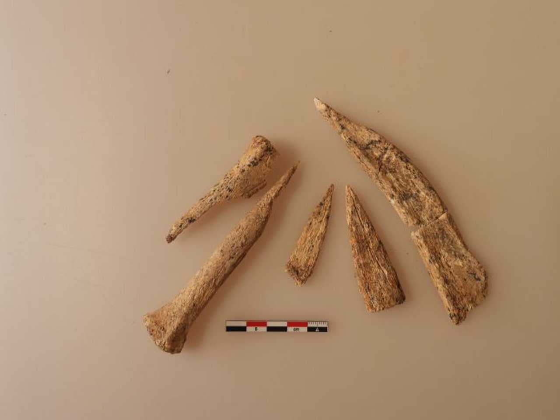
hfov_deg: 52.6
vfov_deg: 40.7
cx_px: 280
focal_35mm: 35
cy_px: 210
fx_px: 566
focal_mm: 6.2
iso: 100
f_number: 3.2
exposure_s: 1/400
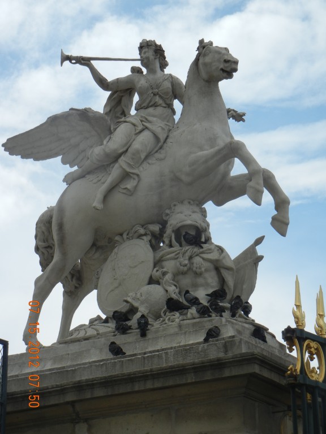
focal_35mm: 102
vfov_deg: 19.3
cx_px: 163
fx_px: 1281
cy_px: 217
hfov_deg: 14.5
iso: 160
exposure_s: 1/326
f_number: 9
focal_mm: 18.3
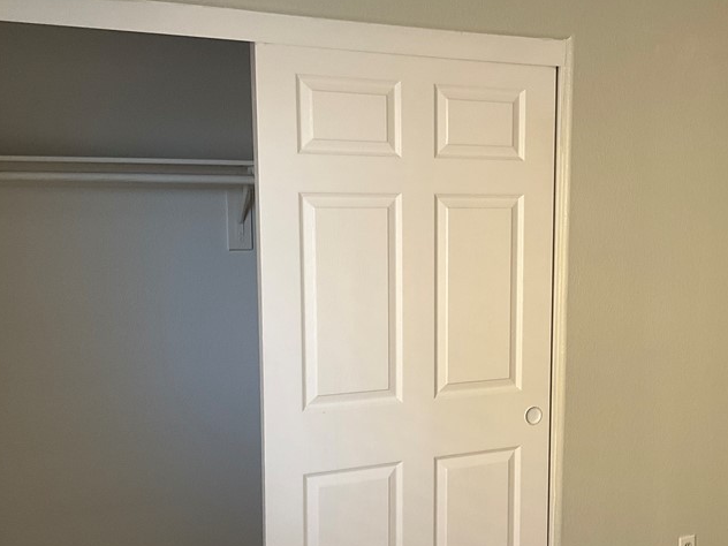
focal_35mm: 47
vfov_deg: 30.8
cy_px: 321
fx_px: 988
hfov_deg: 39.8
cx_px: 506
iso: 64
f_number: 1.8
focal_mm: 3
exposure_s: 1/107
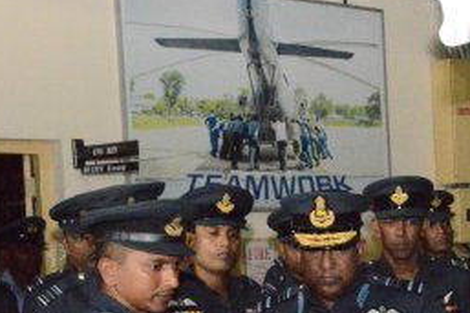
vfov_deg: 14.8
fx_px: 1187
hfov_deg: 21.8
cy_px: 298
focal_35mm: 91
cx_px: 435
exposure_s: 1/200
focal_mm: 26
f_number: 16
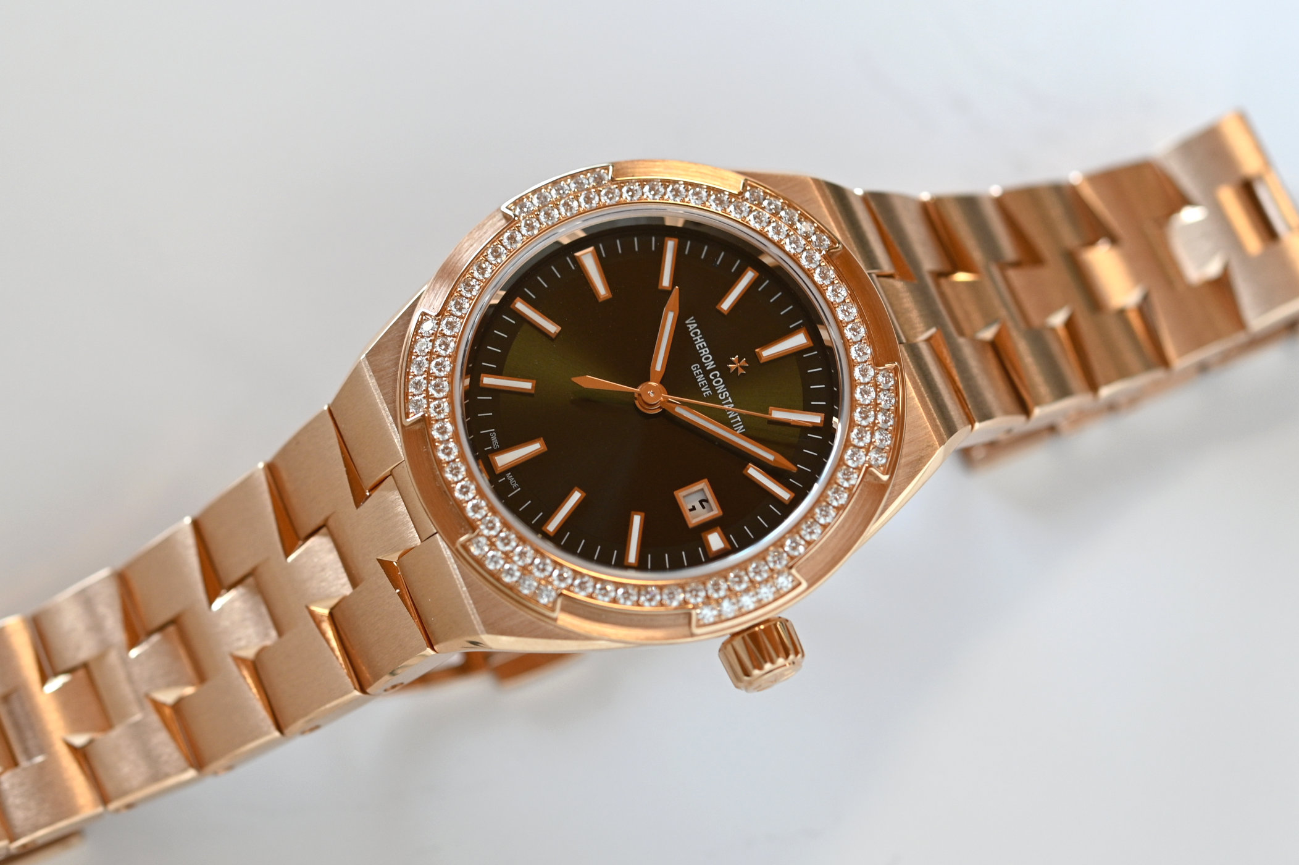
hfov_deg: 33.4
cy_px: 432
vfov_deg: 22.6
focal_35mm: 60
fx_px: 2164
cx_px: 650
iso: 400
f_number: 5.6
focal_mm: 60
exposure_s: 1/80
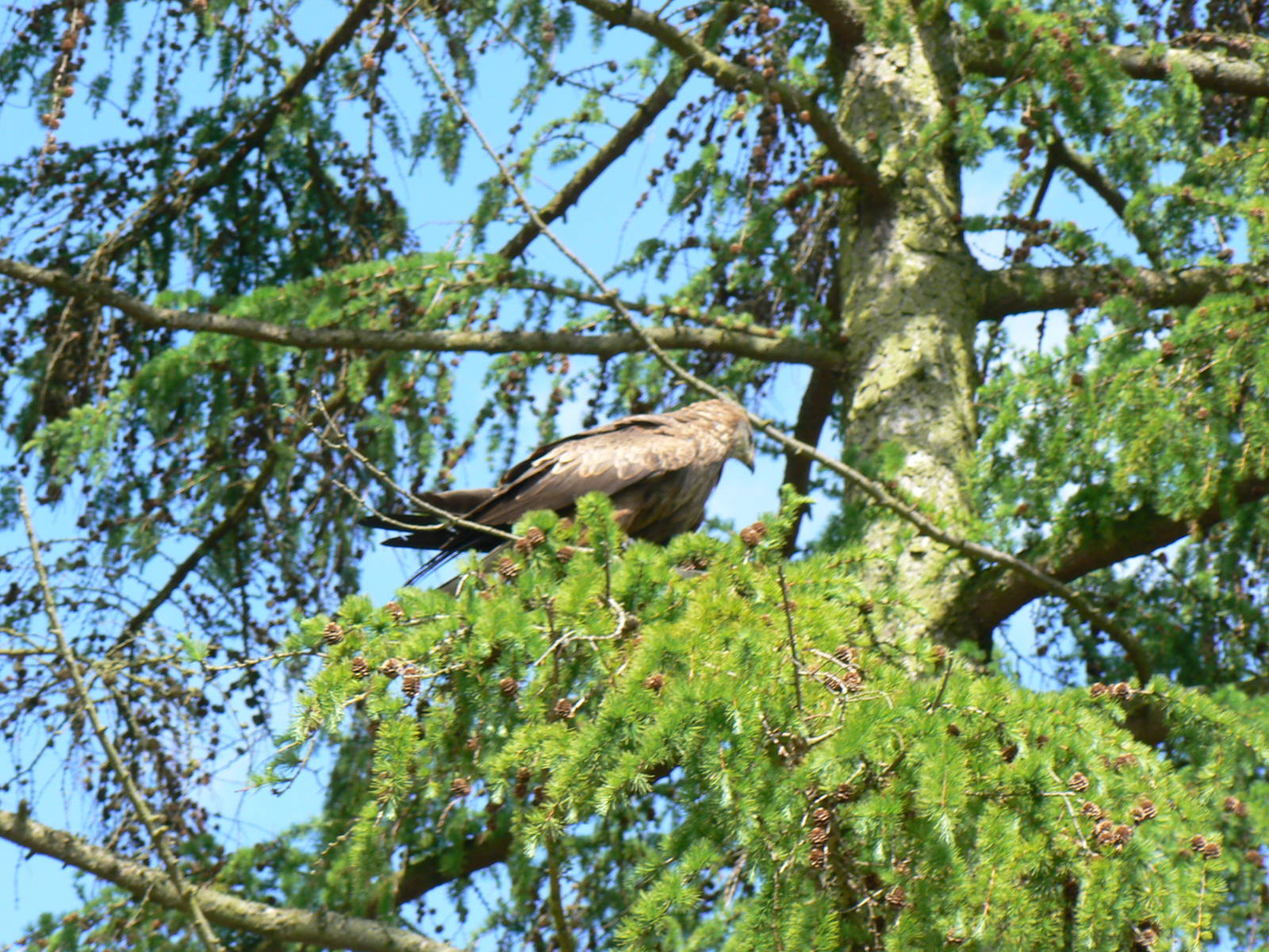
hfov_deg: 11.3
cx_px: 634
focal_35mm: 175
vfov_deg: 8.5
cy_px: 476
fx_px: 6415
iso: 80
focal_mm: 29.1
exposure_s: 1/200
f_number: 5.6
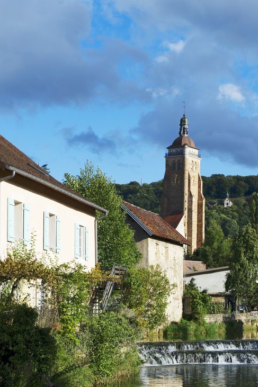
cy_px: 267
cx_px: 150
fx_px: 979
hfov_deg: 15.0
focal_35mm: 91
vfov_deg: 22.3
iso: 200
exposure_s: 1/320
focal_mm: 52
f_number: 9
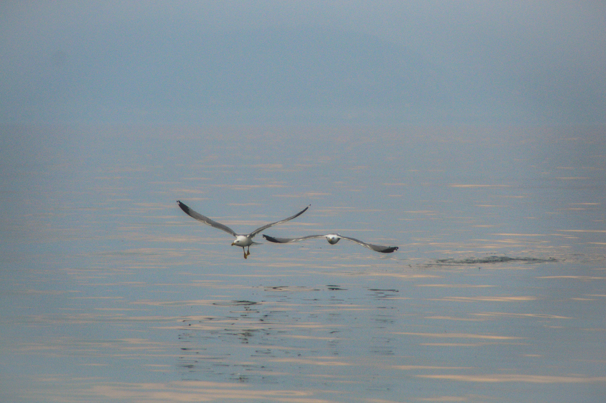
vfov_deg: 4.6
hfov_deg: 6.9
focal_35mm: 300
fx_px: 5045
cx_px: 303
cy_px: 202
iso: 800
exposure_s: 1/3200
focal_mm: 200
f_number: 8
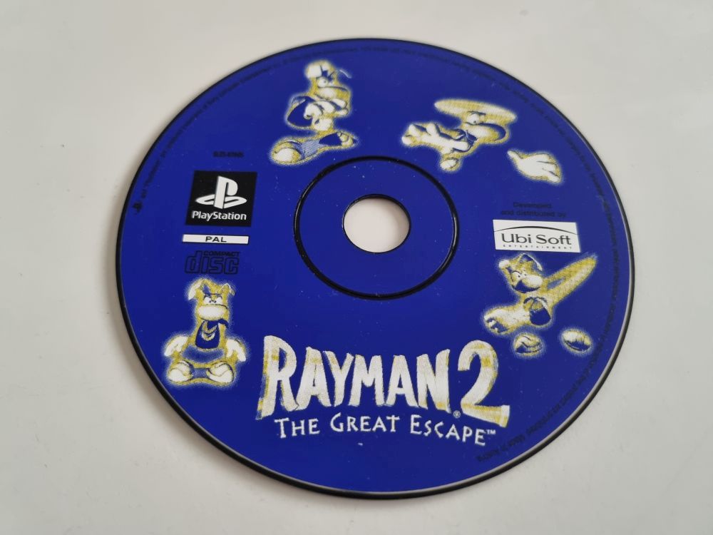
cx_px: 356
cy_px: 268
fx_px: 536
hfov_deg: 67.3
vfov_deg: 53.1
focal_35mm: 26
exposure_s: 1/25
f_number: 1.8
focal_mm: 5.4
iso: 640
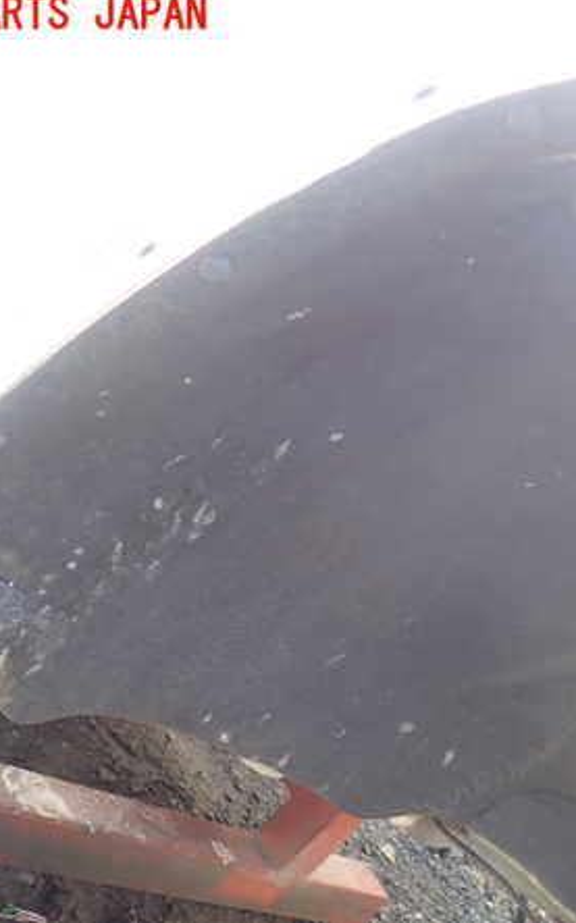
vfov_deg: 46.2
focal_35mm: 43
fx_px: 1081
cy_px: 457
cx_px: 453
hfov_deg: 29.2
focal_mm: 5.4
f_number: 2.3
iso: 100
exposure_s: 1/100
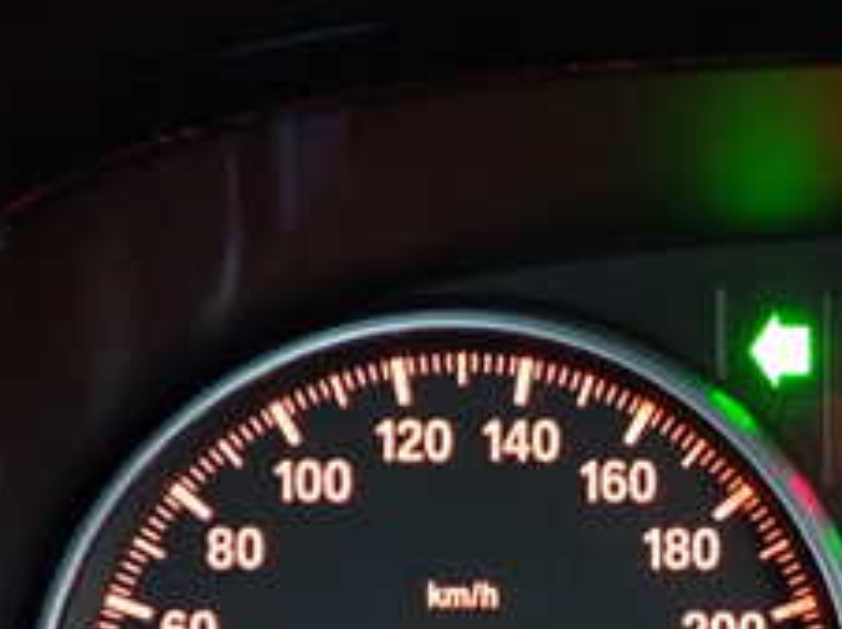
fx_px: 2065
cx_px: 1039
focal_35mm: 85
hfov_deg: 21.3
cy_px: 592
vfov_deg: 17.0
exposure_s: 1/13
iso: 800
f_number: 2.4
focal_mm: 5.79
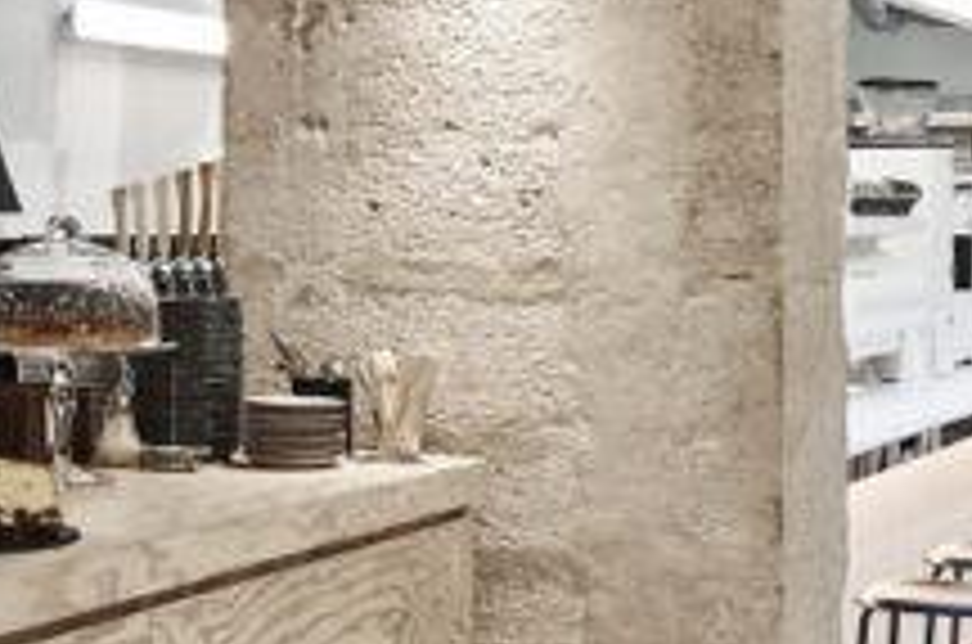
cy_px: 230
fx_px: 2398
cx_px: 126
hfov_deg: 22.4
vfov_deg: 15.3
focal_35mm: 89
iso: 320
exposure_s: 1/8
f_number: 11
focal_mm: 24
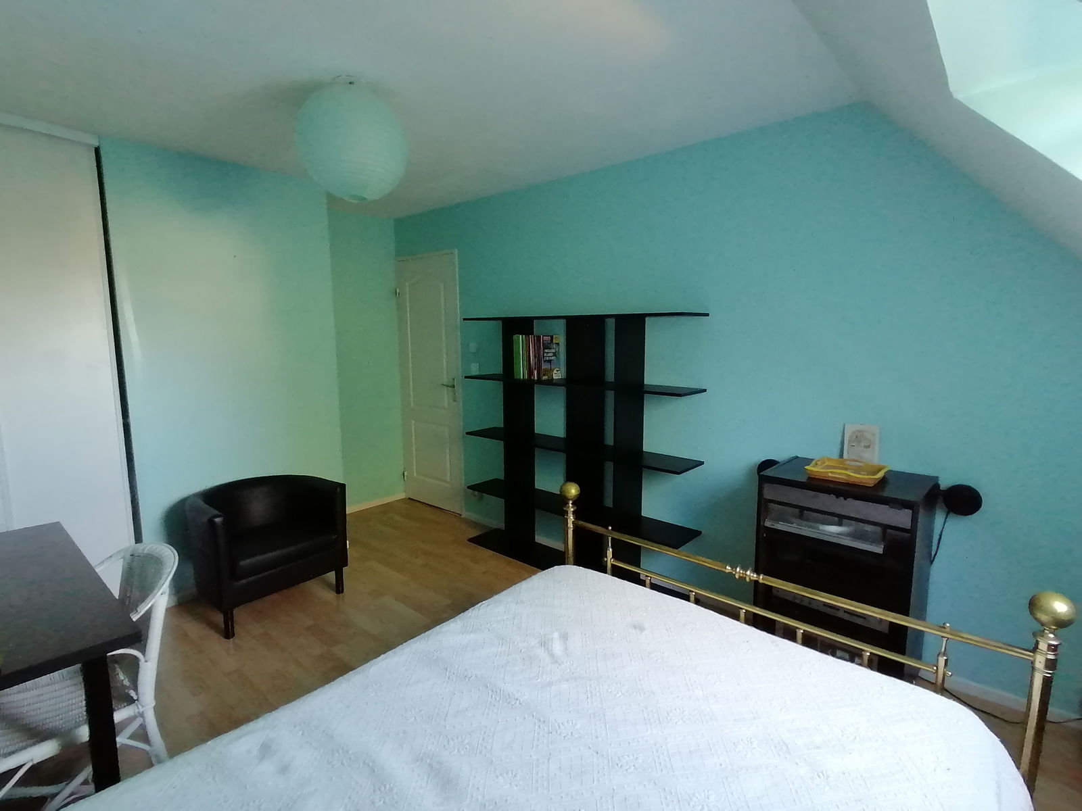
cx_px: 541
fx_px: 531
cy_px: 406
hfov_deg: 91.0
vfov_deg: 74.7
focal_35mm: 17
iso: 250
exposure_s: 1/33.3
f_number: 2.4
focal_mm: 2.84
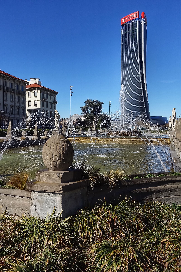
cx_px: 90
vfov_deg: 58.7
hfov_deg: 41.1
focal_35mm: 32
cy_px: 136
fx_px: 241
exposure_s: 1/400
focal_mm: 11.81
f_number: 8
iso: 125
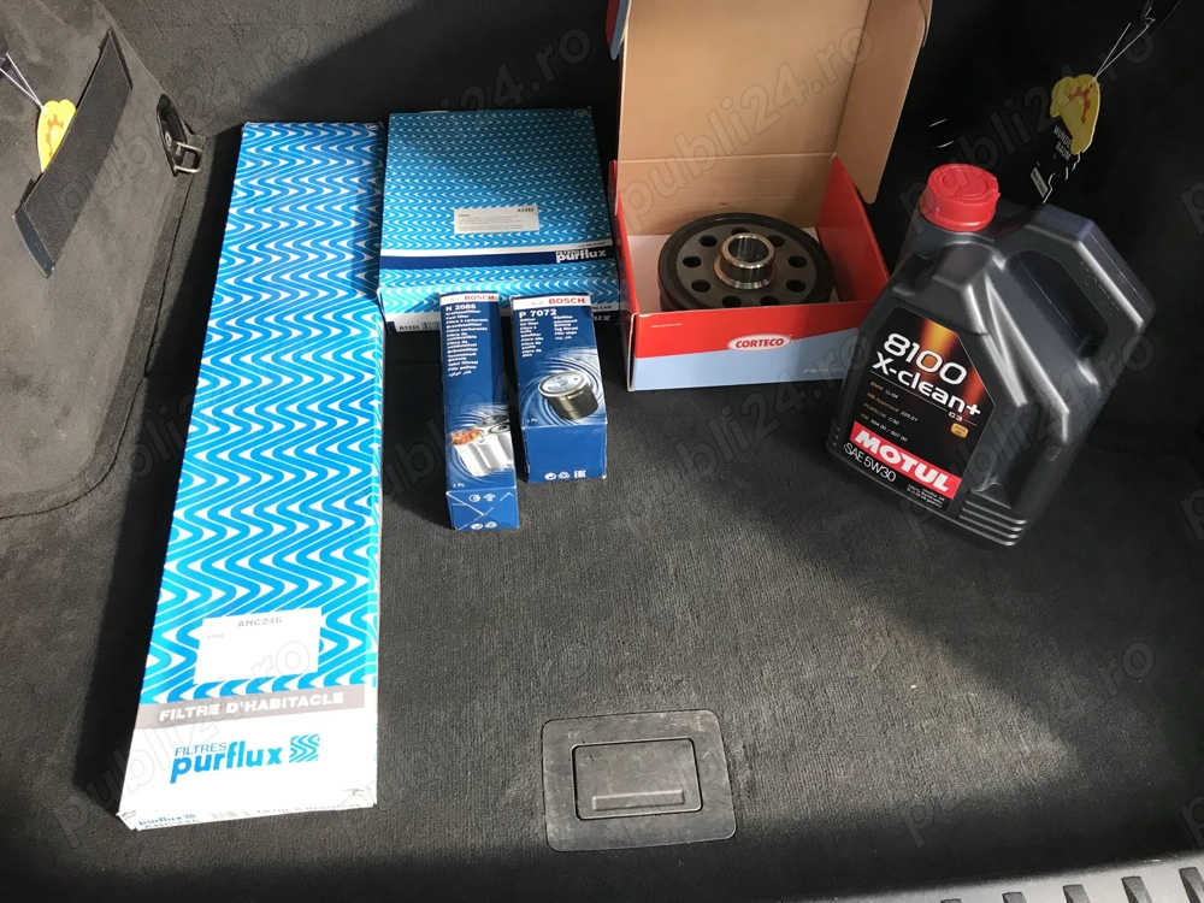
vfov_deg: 49.7
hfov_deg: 63.4
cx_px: 602
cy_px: 452
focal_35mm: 28
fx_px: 974
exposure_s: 1/33
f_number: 1.8
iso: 32
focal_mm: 3.99
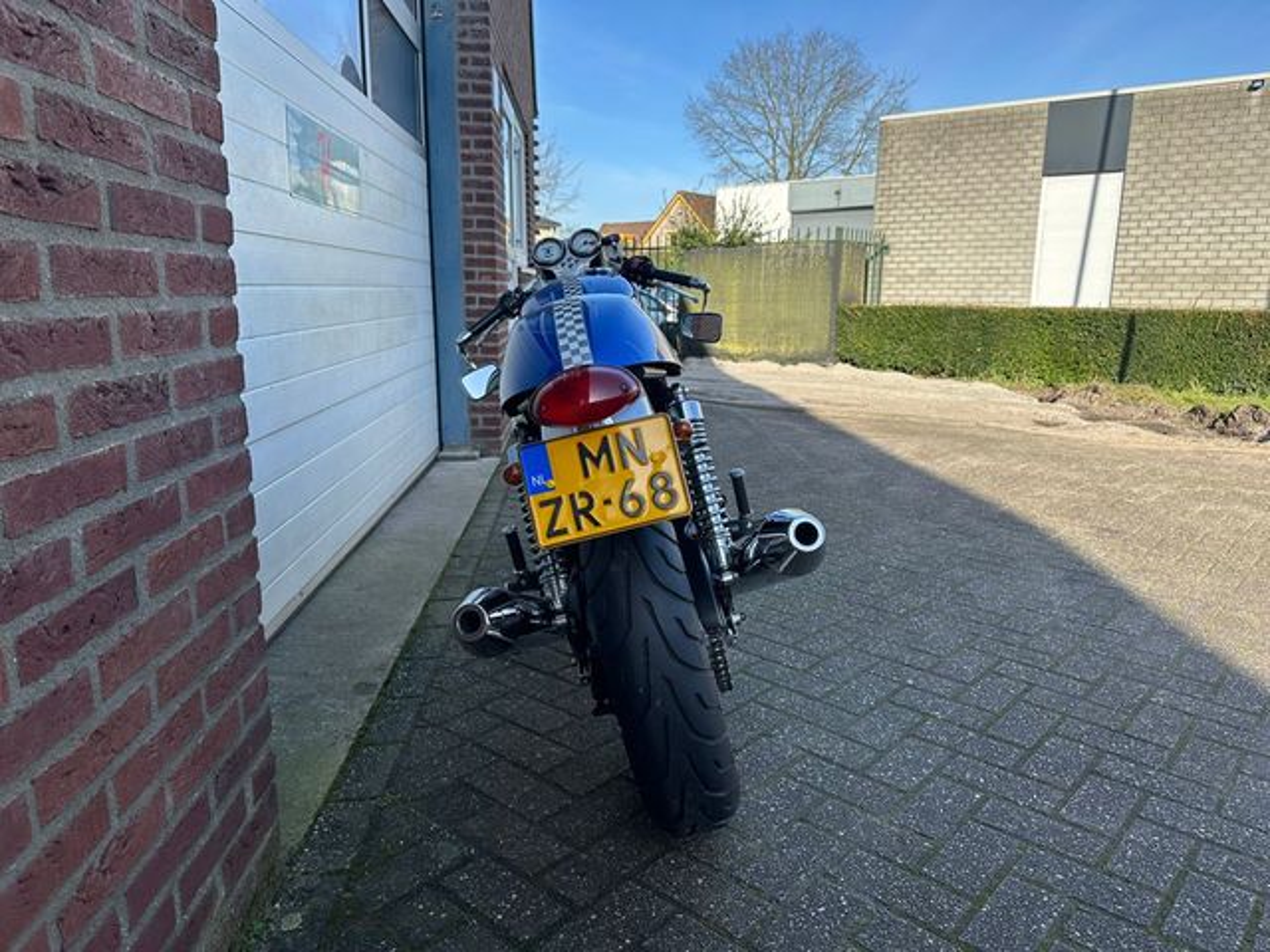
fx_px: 881
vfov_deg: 56.8
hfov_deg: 71.6
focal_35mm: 24
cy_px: 476
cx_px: 635
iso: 80
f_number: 1.78
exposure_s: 1/1639
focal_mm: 6.86
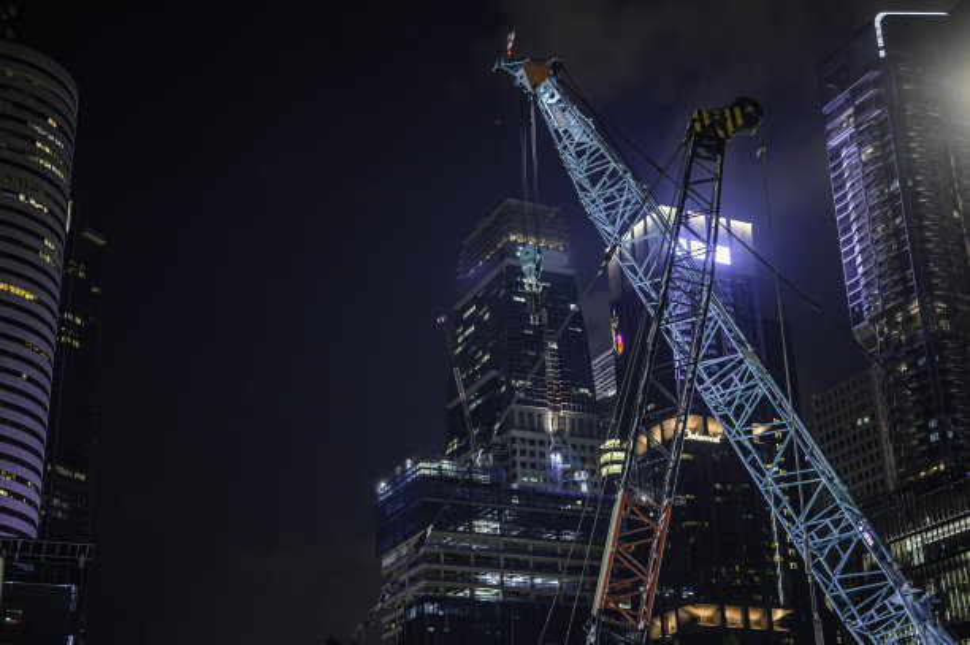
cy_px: 322
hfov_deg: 39.6
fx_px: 1346
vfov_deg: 26.9
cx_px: 485
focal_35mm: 50
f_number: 1.8
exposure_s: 1/100
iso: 1600
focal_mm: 50
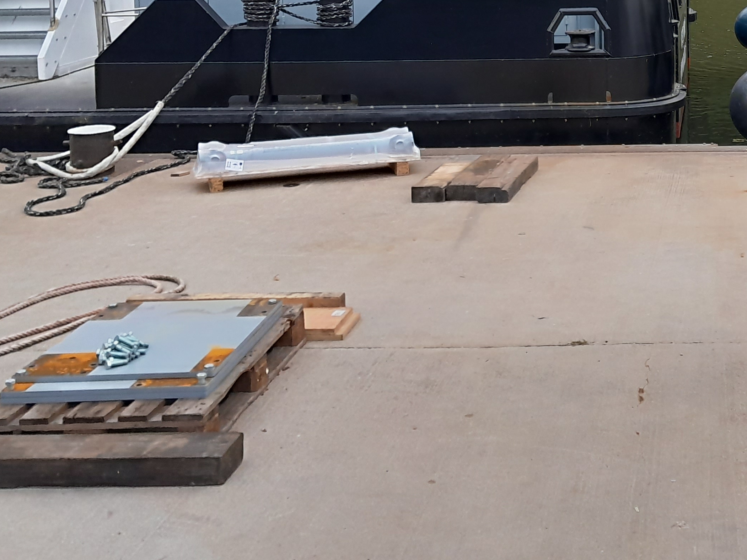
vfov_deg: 24.4
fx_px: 1230
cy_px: -13
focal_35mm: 57
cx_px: 724
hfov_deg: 31.6
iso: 64
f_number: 1.8
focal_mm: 4
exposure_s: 1/100
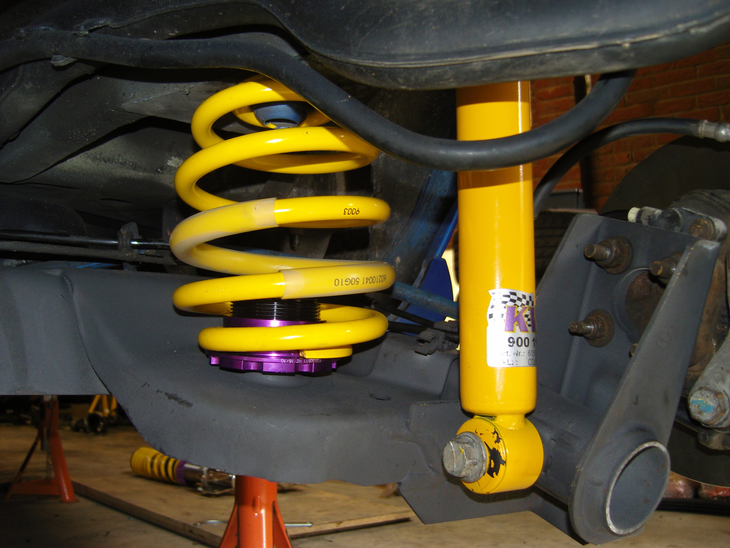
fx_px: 717
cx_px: 365
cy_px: 274
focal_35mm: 34
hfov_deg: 54.0
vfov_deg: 41.8
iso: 100
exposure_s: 1/40
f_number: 2.8
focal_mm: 7.3
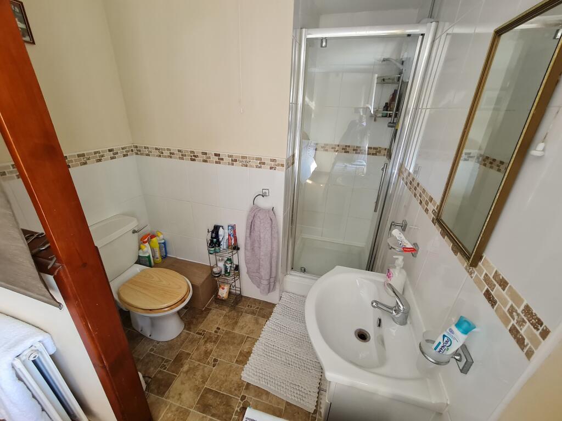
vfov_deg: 89.9
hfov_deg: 106.2
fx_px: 211
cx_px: 281
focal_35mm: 13
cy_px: 210
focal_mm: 2.2
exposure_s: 1/50
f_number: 2.2
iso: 250
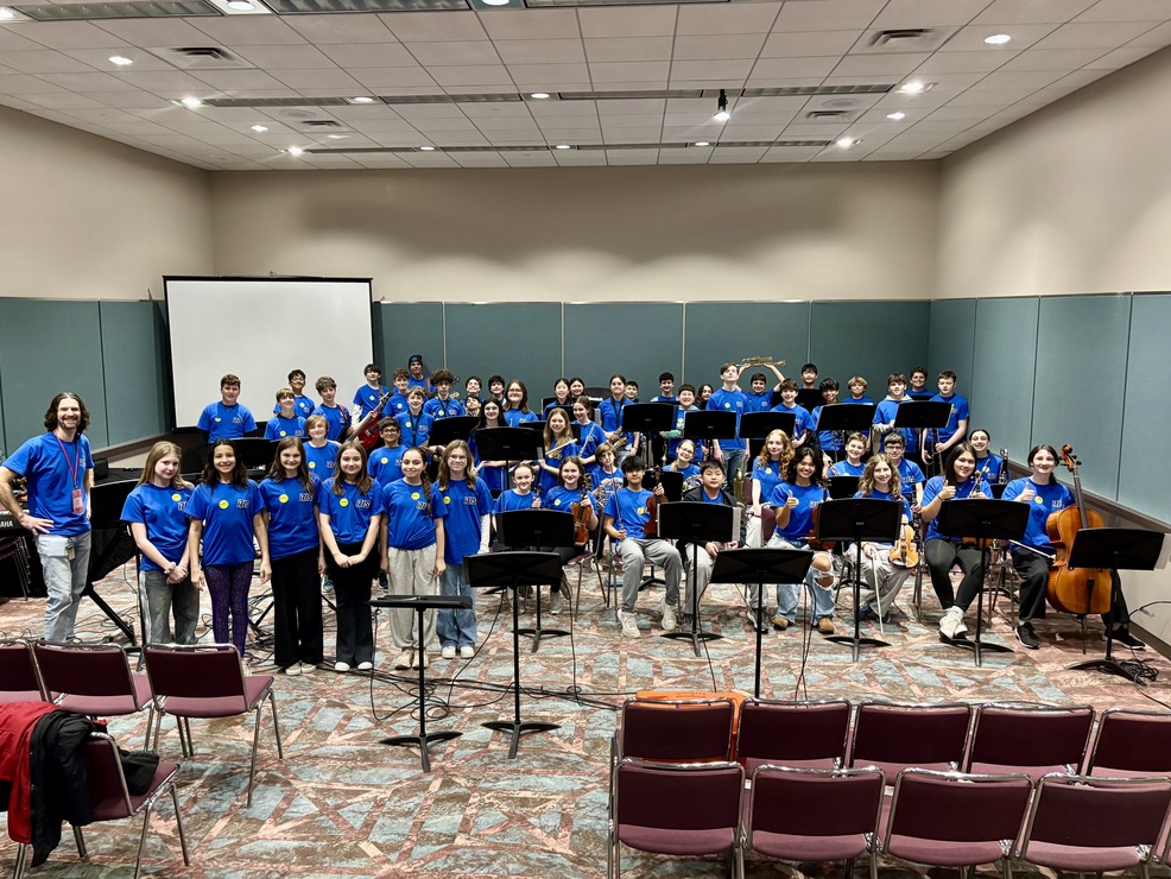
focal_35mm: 27
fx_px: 914
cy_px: 432
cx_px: 568
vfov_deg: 51.4
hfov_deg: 65.3
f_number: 1.6
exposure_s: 1/40
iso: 640
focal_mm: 5.96
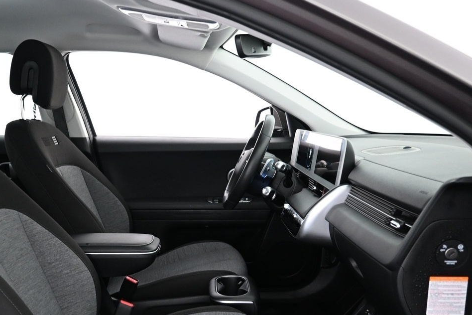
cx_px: 170
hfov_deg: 46.9
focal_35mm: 41
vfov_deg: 31.9
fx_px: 538
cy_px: 243
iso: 1250
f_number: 3.5
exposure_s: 1/25
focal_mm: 16
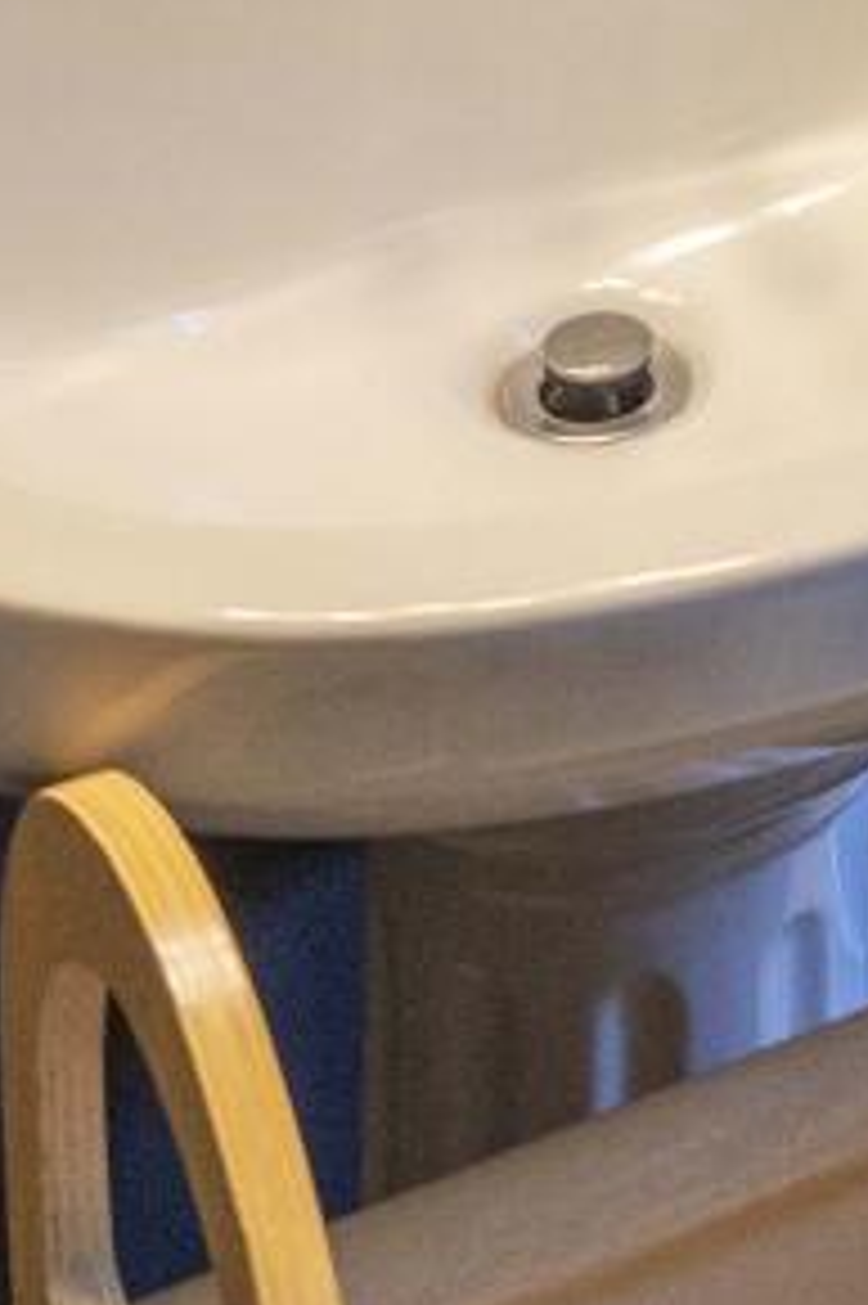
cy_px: -1377
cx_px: 2017
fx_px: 4997
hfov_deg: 9.0
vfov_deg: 12.8
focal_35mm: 138
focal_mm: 20
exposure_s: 1/125
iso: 1000
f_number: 2.8
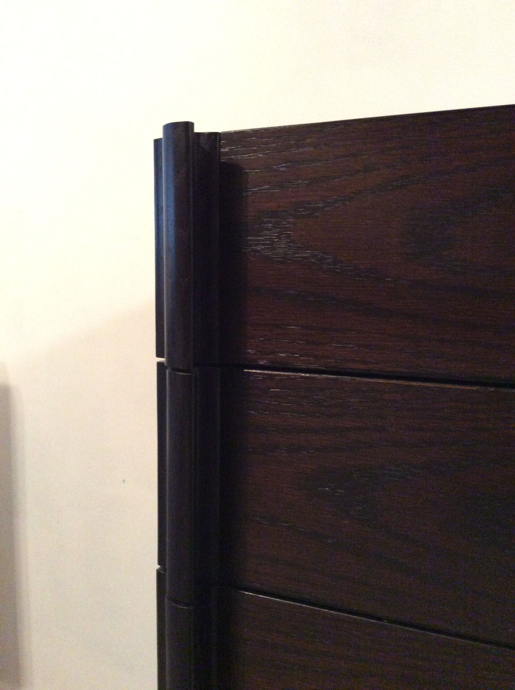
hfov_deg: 44.1
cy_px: 345
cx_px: 258
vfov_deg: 56.9
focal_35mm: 32
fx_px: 636
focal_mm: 3.3
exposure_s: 1/17
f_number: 2.4
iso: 320
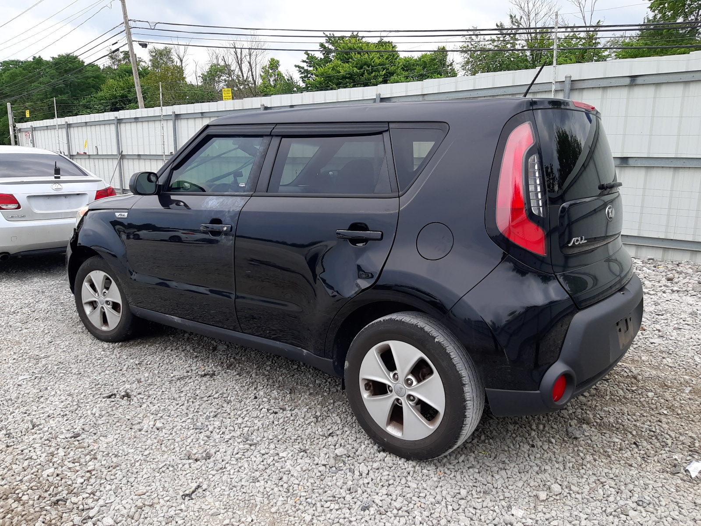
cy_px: 263
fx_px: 527
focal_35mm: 26
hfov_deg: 67.3
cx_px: 350
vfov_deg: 53.1
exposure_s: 1/1000
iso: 40
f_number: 1.7
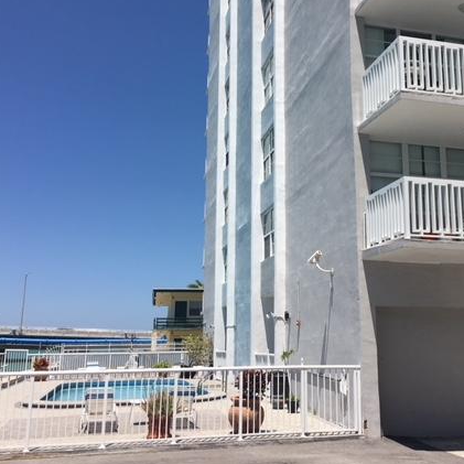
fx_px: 591
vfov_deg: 42.8
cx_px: 292
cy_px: 224
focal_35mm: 39
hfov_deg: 42.5
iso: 25
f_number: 2.2
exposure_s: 1/2747
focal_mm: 4.15
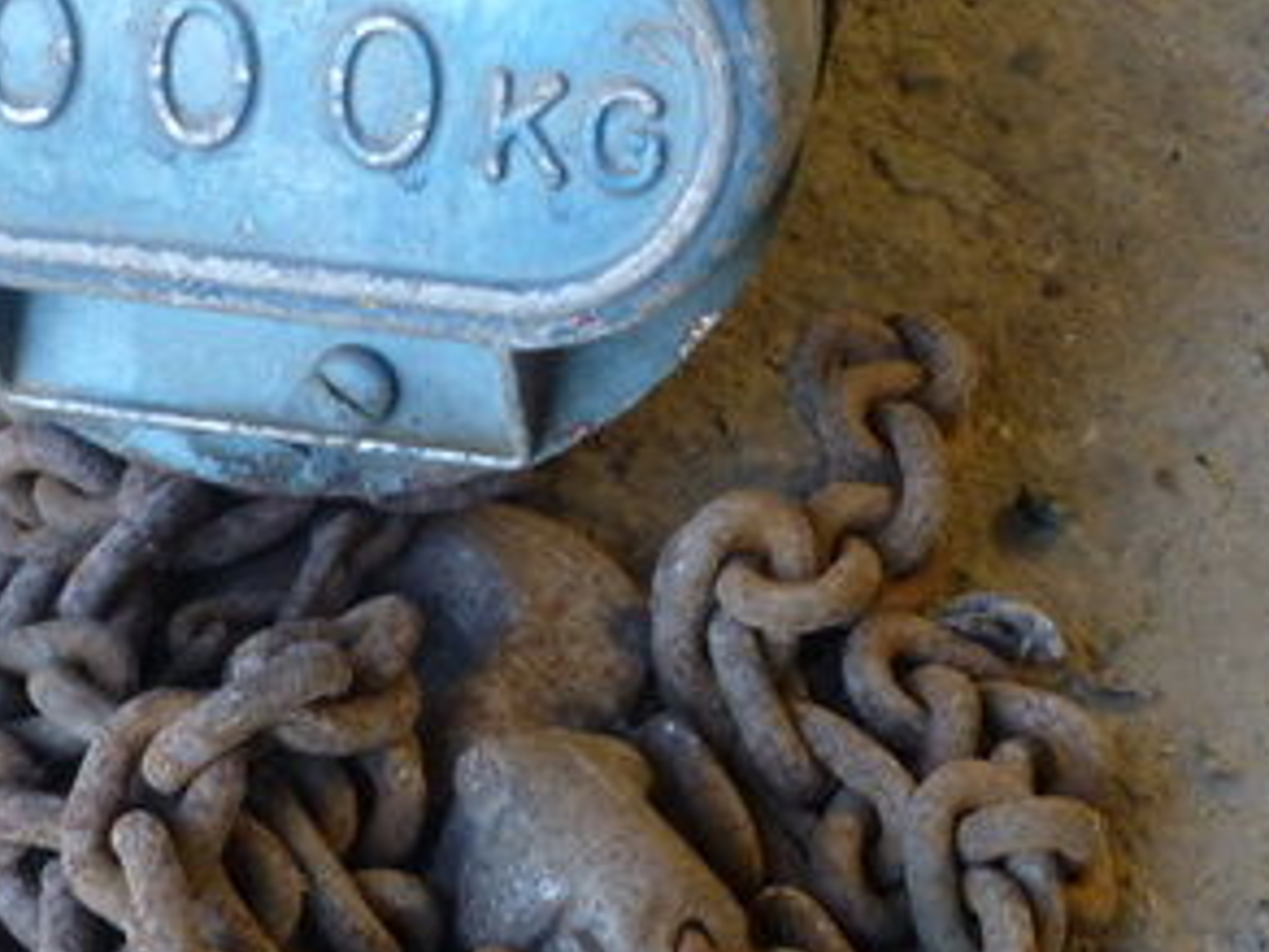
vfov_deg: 15.9
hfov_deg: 20.9
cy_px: 326
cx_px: 291
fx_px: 3409
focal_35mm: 93
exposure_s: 1/60
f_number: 3.7
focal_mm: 6.1
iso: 250
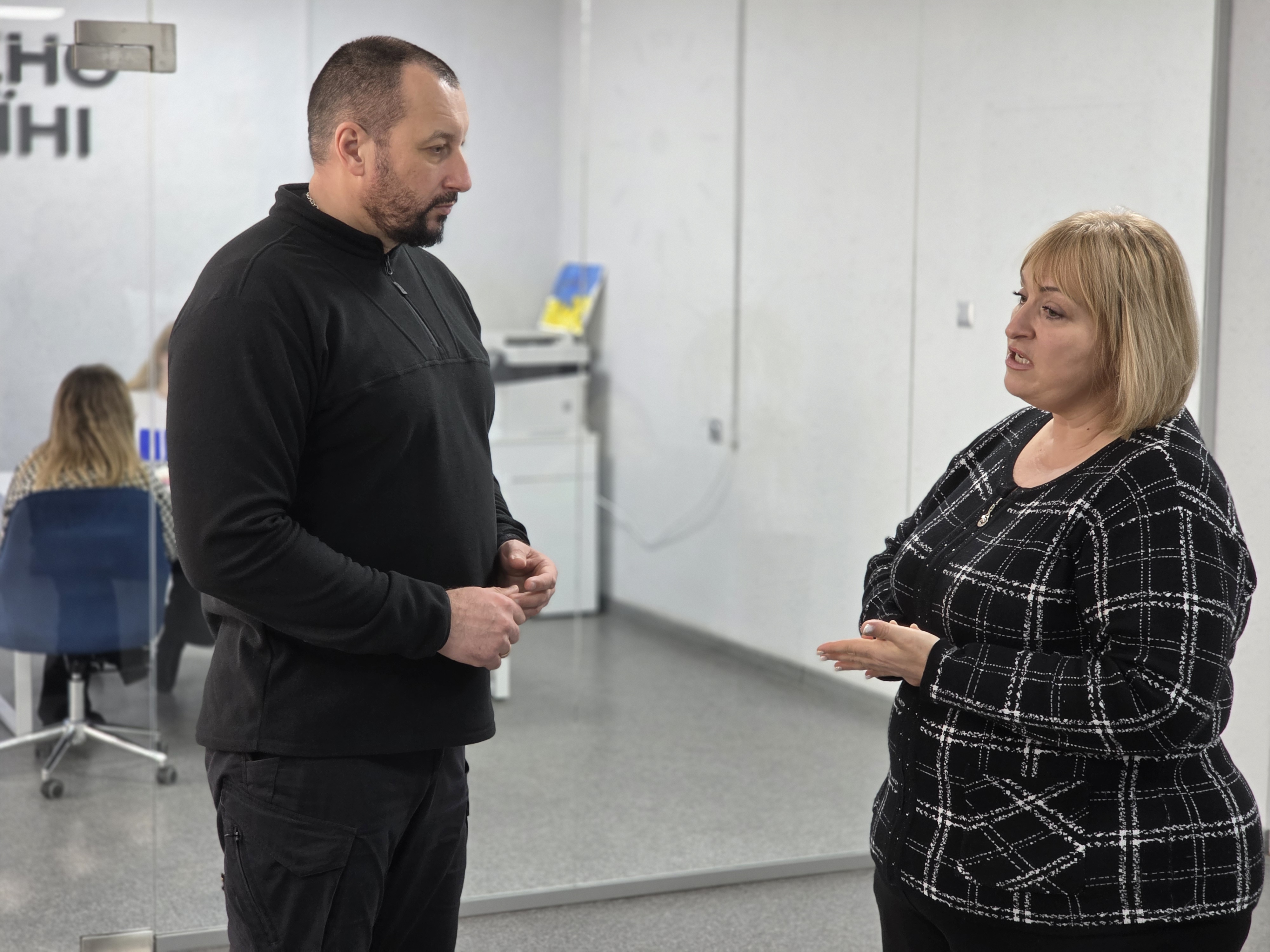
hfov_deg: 28.2
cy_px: 476
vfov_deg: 21.3
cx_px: 635
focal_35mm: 69
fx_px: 2531
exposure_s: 1/50
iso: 160
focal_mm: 7.9
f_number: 2.4
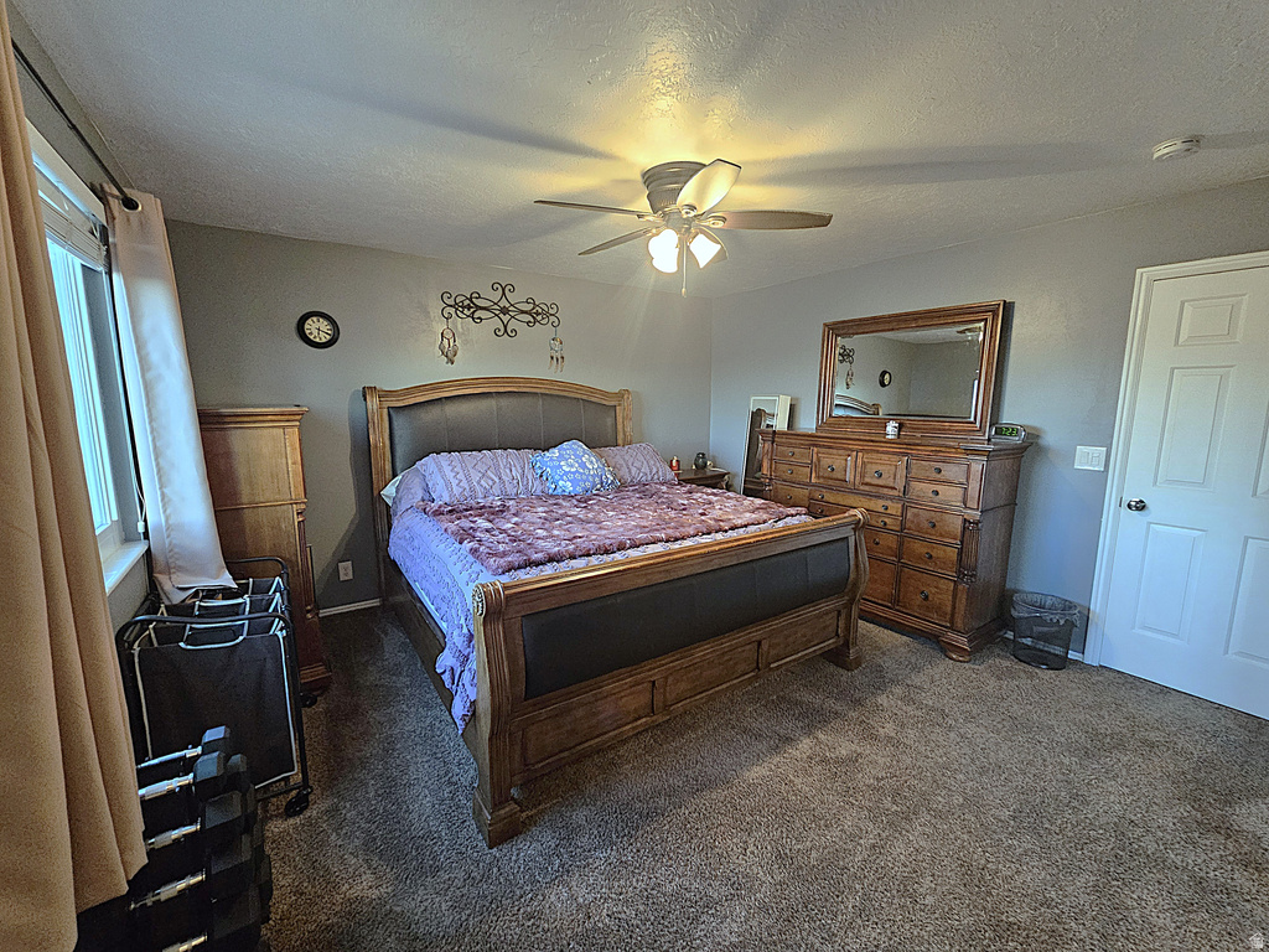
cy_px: 476
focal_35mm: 13
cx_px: 634
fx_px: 477
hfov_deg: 106.2
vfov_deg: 89.9
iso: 640
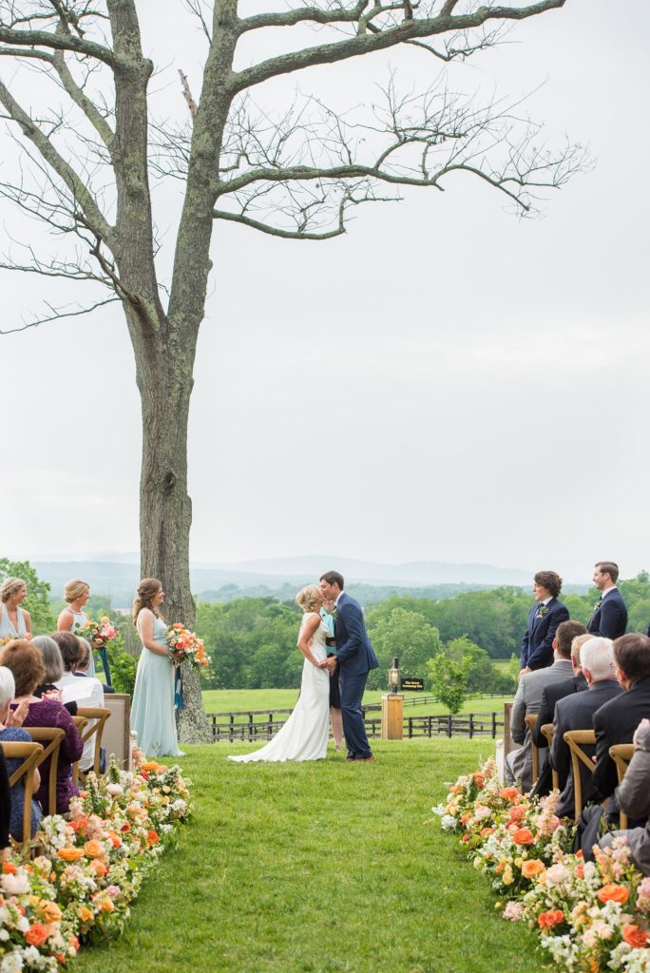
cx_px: 325
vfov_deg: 28.8
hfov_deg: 19.5
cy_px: 486
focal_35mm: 70
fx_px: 1893
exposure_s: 1/640
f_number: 6.3
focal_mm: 70
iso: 500
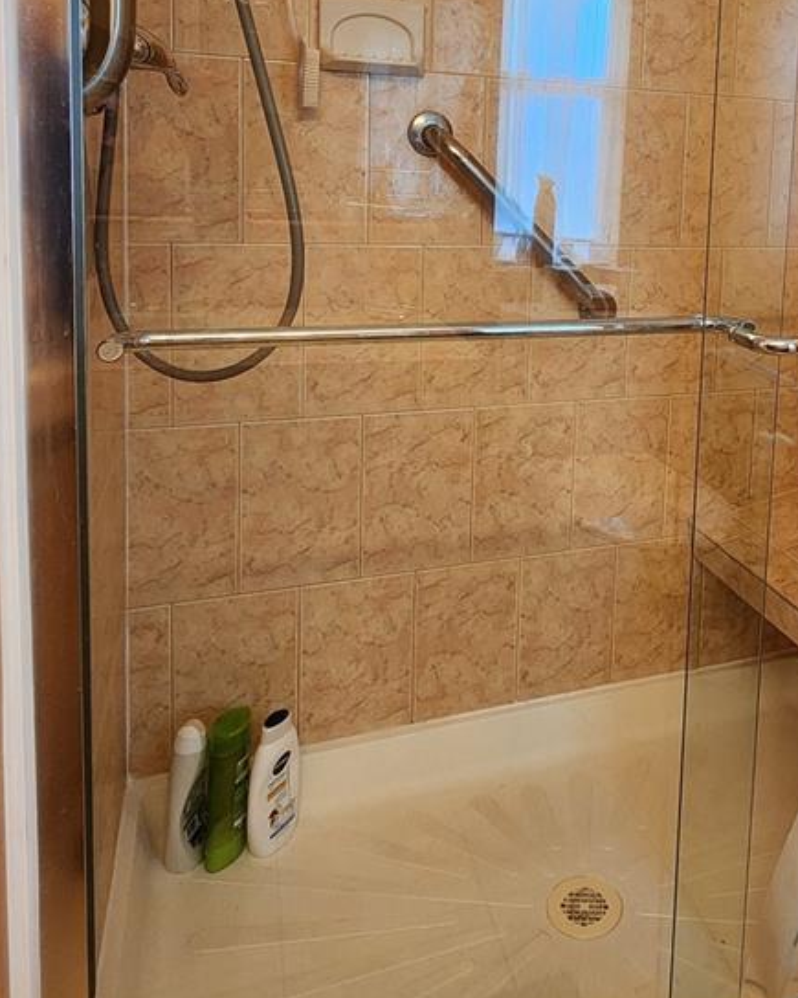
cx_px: 624
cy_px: 268
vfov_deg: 59.4
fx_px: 827
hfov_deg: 48.9
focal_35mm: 28
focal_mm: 2.2
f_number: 2.2
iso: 400
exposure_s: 1/60
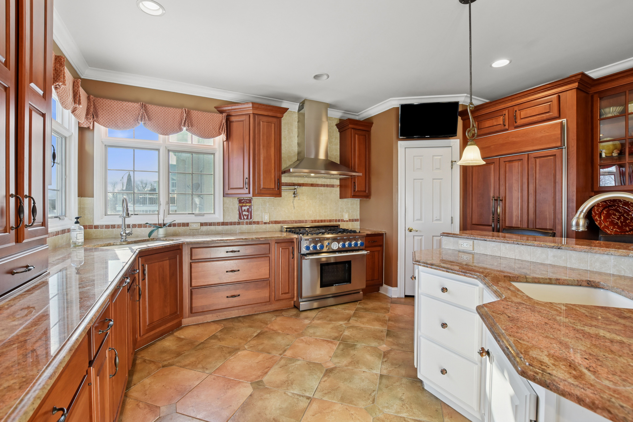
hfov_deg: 100.4
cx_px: 316
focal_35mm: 15
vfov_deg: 77.3
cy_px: 211
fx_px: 264
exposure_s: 1/25
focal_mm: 10
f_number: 8
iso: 500
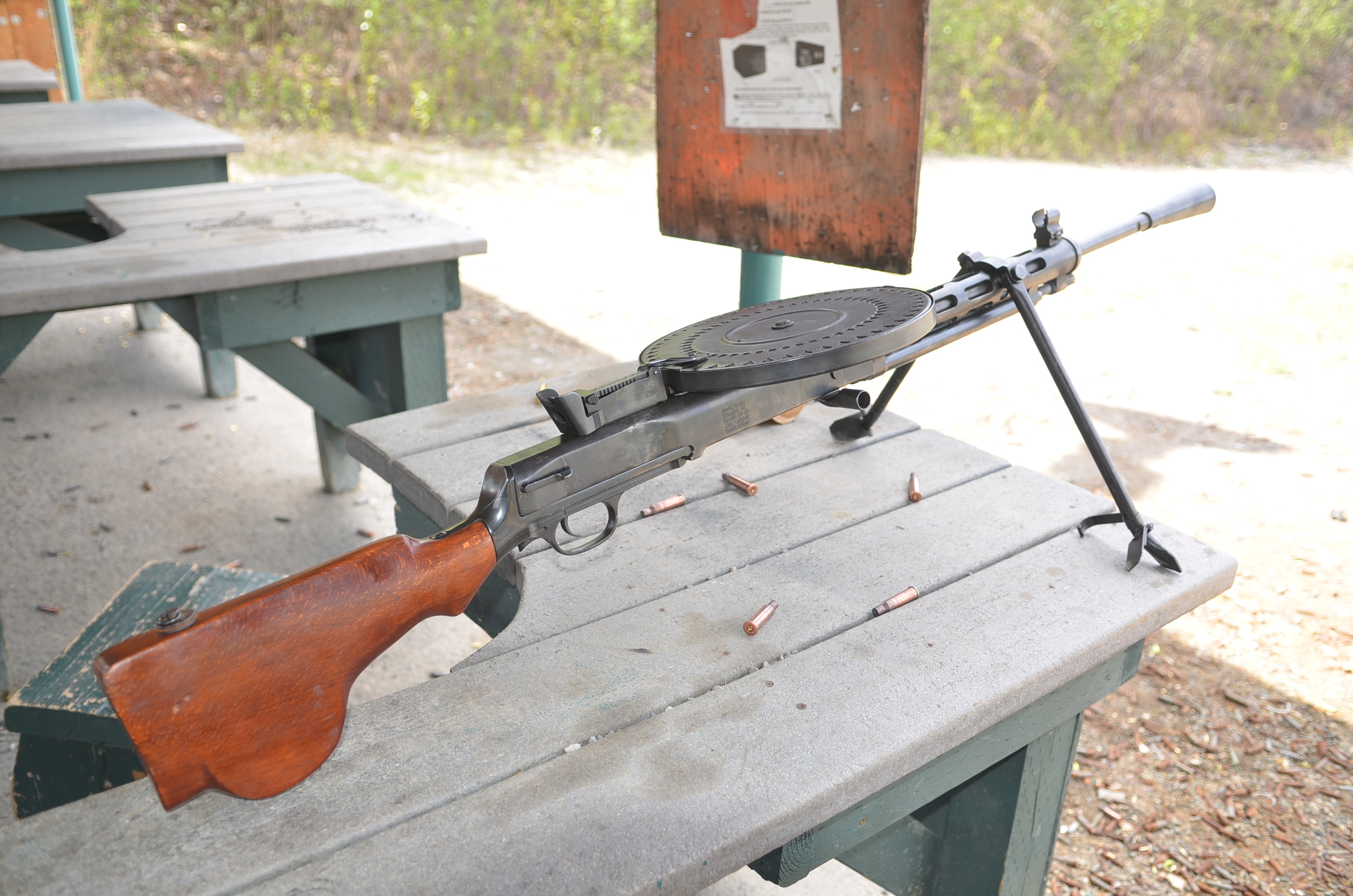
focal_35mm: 30
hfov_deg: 62.0
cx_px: 676
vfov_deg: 43.4
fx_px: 1125
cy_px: 448
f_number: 2.8
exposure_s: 1/160
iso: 100
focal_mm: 20
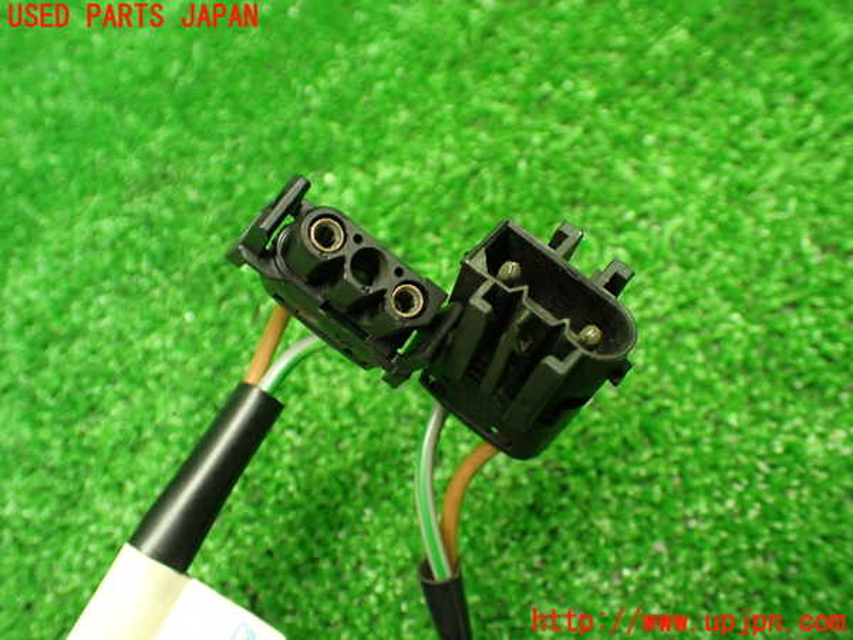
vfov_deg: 44.2
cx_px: 426
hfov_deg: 56.8
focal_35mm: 32
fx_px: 789
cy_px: 320
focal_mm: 5.79
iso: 800
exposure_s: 1/60
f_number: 2.4
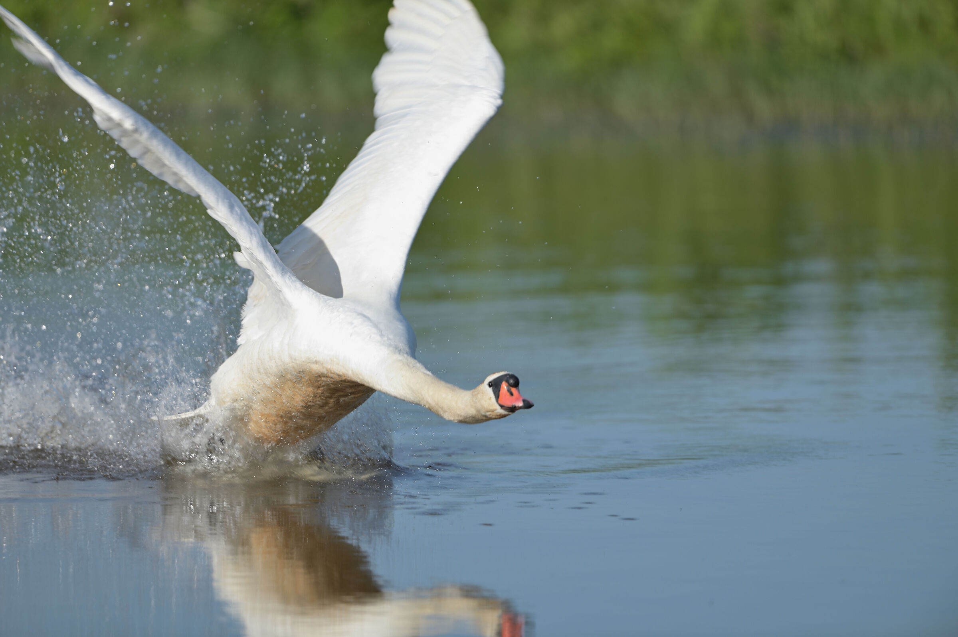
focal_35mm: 500
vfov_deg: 2.7
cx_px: 479
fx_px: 13297
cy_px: 318
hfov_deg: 4.1
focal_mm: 500
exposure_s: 1/640
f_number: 4
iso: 100
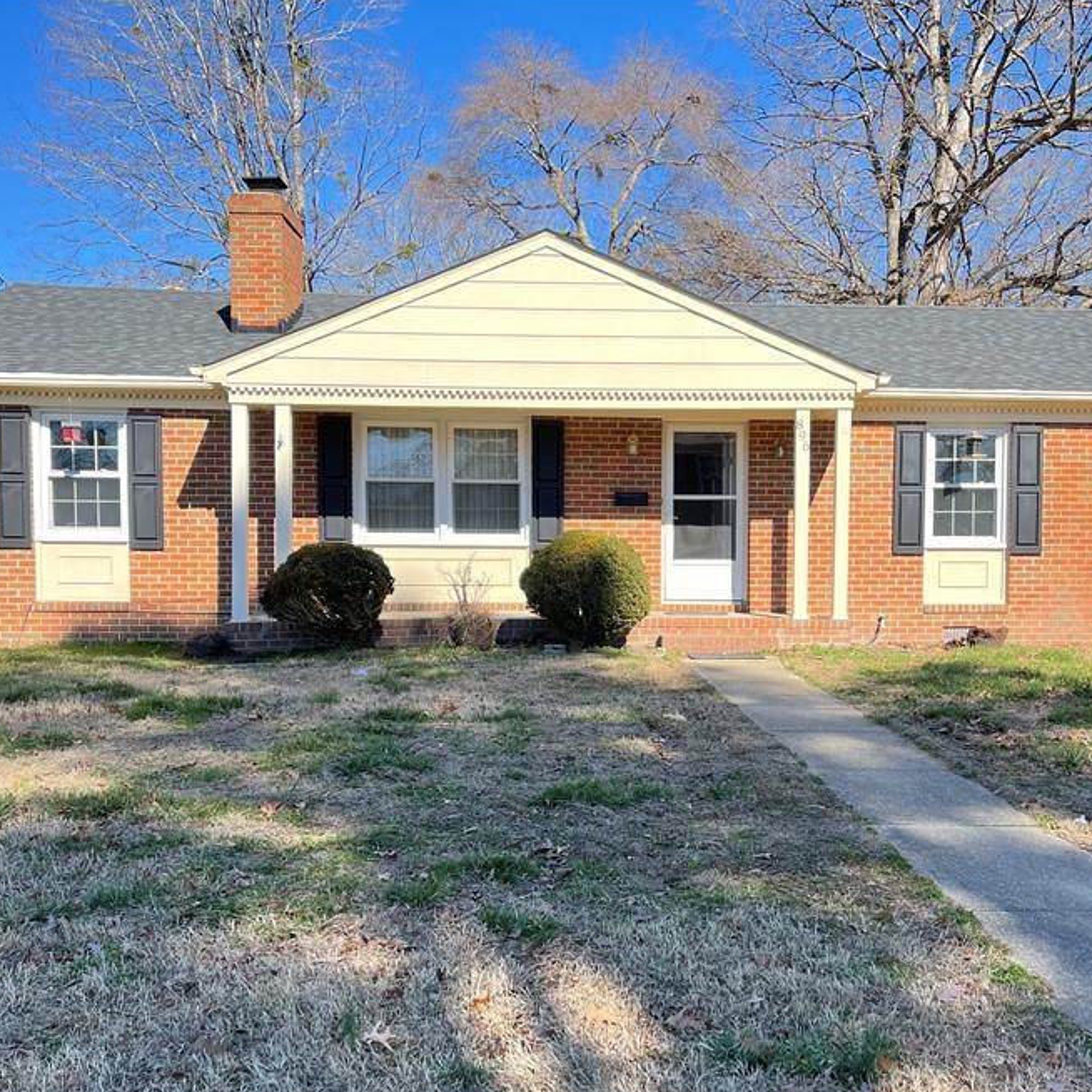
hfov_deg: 45.8
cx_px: 661
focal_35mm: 36
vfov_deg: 45.9
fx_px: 1285
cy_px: 628
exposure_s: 1/945
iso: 32
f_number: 1.6
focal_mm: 5.1
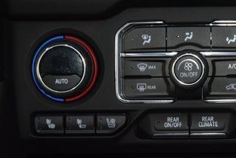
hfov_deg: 10.6
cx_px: 189
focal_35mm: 193
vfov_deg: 7.1
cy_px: 56
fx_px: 1265
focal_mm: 70
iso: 1250
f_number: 4.5
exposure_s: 1/25
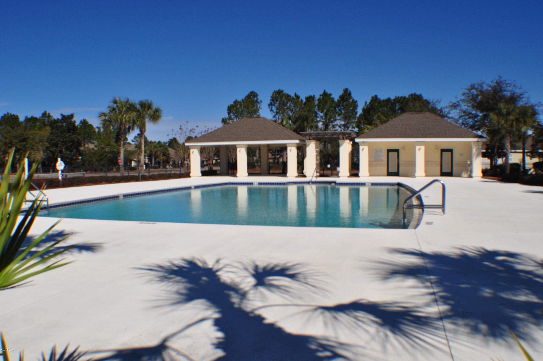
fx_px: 542
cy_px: 180
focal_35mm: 36
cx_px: 272
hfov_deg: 53.2
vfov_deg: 36.8
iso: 320
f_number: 11
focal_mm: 24
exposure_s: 1/1000
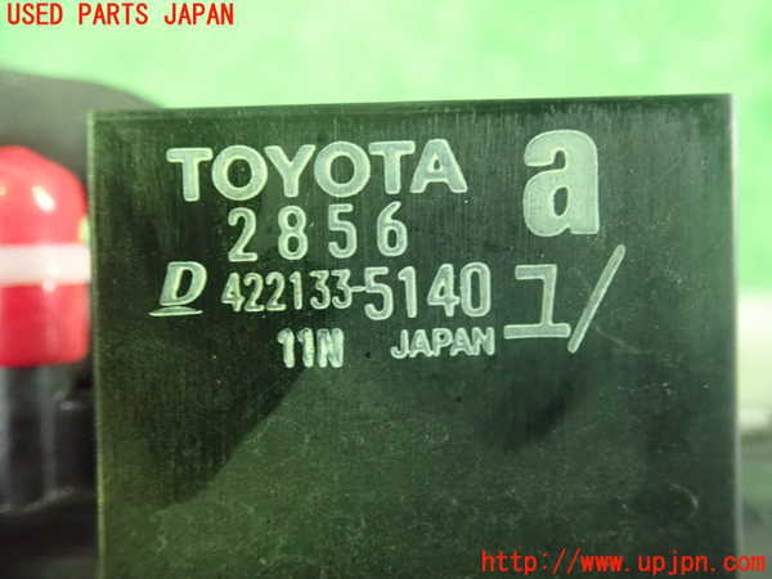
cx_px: 386
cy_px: 290
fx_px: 669
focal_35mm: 30
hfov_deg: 60.0
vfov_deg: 46.8
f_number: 2.3
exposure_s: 1/30
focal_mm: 5.5
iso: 1600
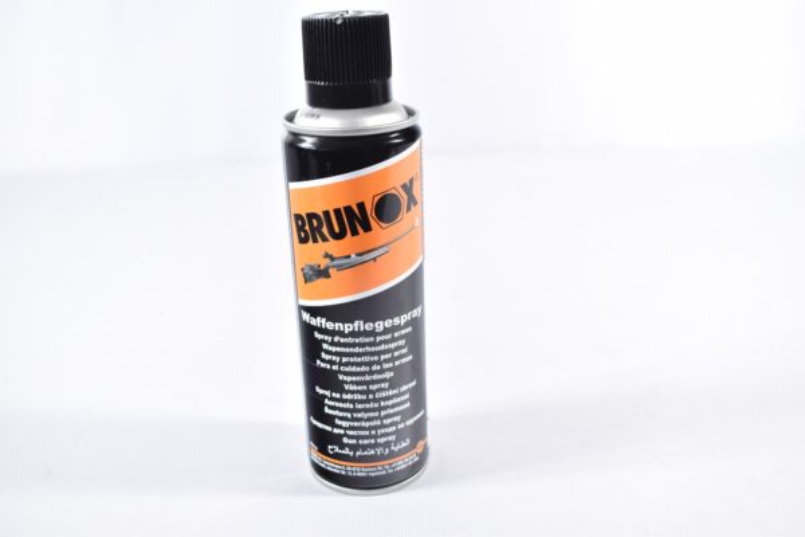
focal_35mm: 38
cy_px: 268
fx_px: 838
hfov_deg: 51.3
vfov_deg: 35.5
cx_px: 402
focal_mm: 25
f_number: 5
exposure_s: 1/40
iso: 640
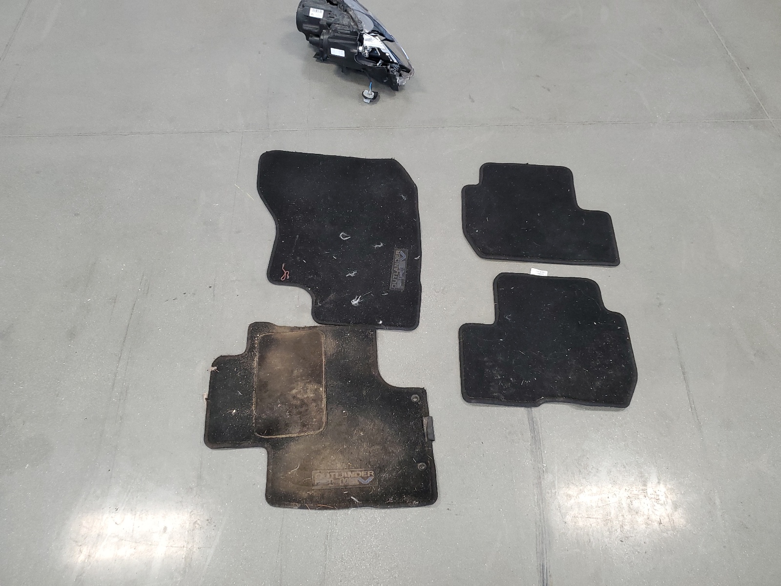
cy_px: 293
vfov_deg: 53.1
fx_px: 587
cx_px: 390
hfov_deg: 67.3
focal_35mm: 26
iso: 93
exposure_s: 1/60.2
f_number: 1.5
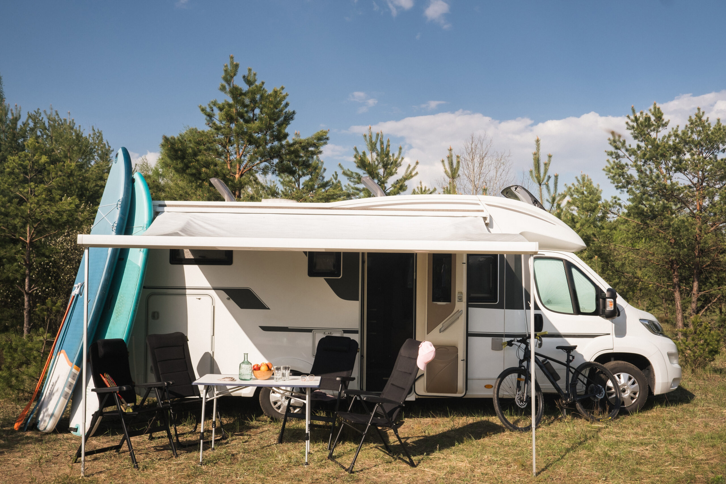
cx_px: 363
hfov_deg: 54.4
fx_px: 706
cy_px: 242
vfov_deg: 37.9
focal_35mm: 35
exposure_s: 1/400
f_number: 8
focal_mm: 23
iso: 160
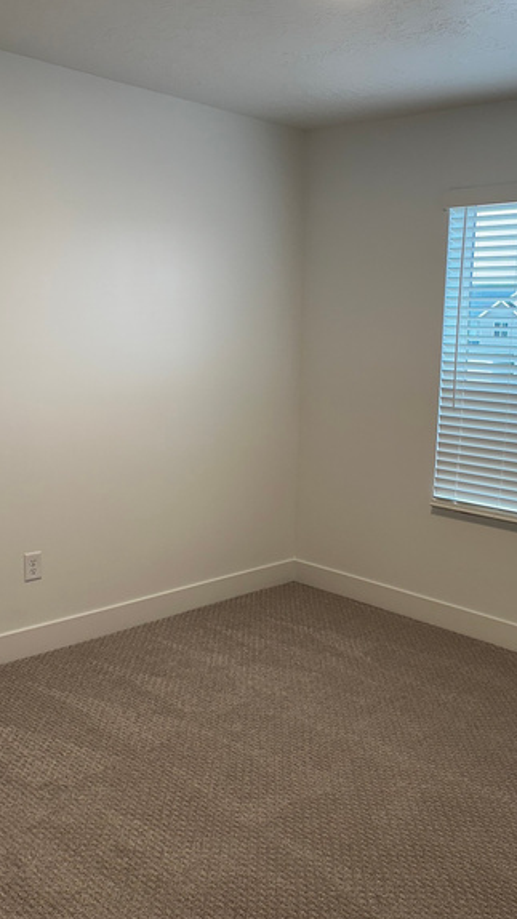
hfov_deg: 33.2
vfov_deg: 56.6
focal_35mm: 35
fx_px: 853
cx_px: 378
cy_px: 474
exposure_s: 1/120
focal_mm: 6.86
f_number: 1.78
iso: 50
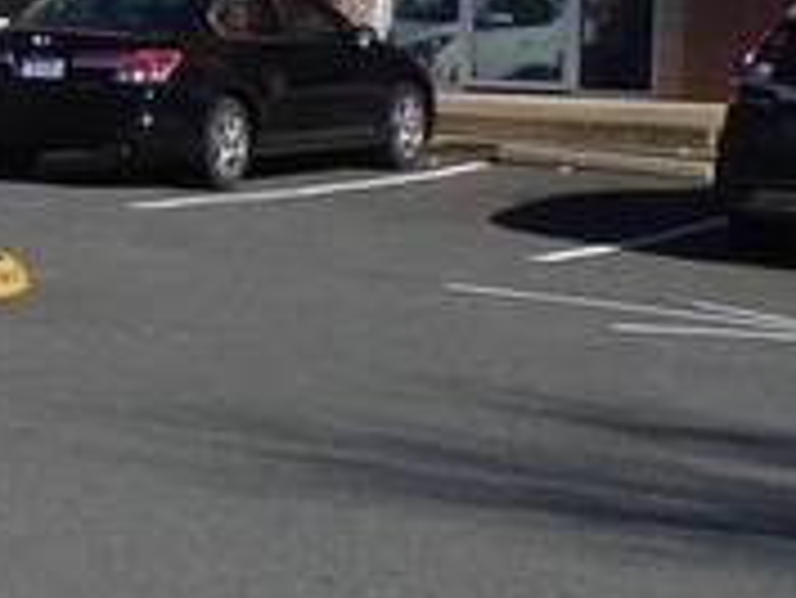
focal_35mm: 202
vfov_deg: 7.3
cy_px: -184
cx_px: -818
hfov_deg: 9.2
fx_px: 4648
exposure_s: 1/1000
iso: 80
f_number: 3.3
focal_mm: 5
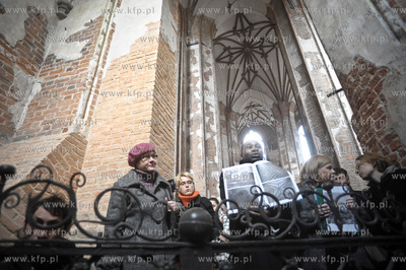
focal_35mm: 20
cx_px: 203
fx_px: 225
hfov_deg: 84.0
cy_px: 135
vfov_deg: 61.8
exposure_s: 1/160
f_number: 3.2
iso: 1600
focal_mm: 20
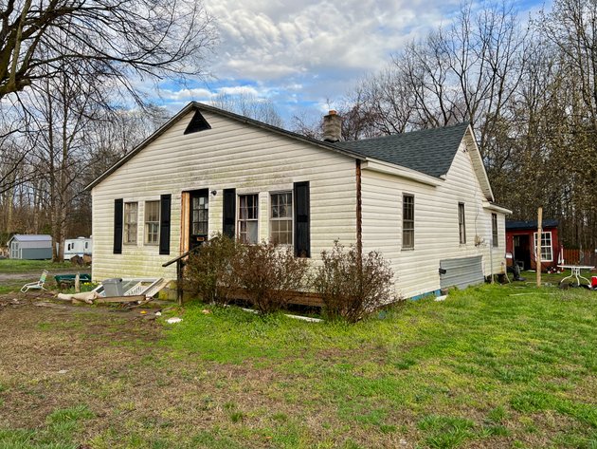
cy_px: 224
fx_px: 449
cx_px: 298
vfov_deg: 53.1
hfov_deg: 67.3
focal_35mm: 26
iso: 50
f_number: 1.5
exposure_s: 1/982
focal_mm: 5.7
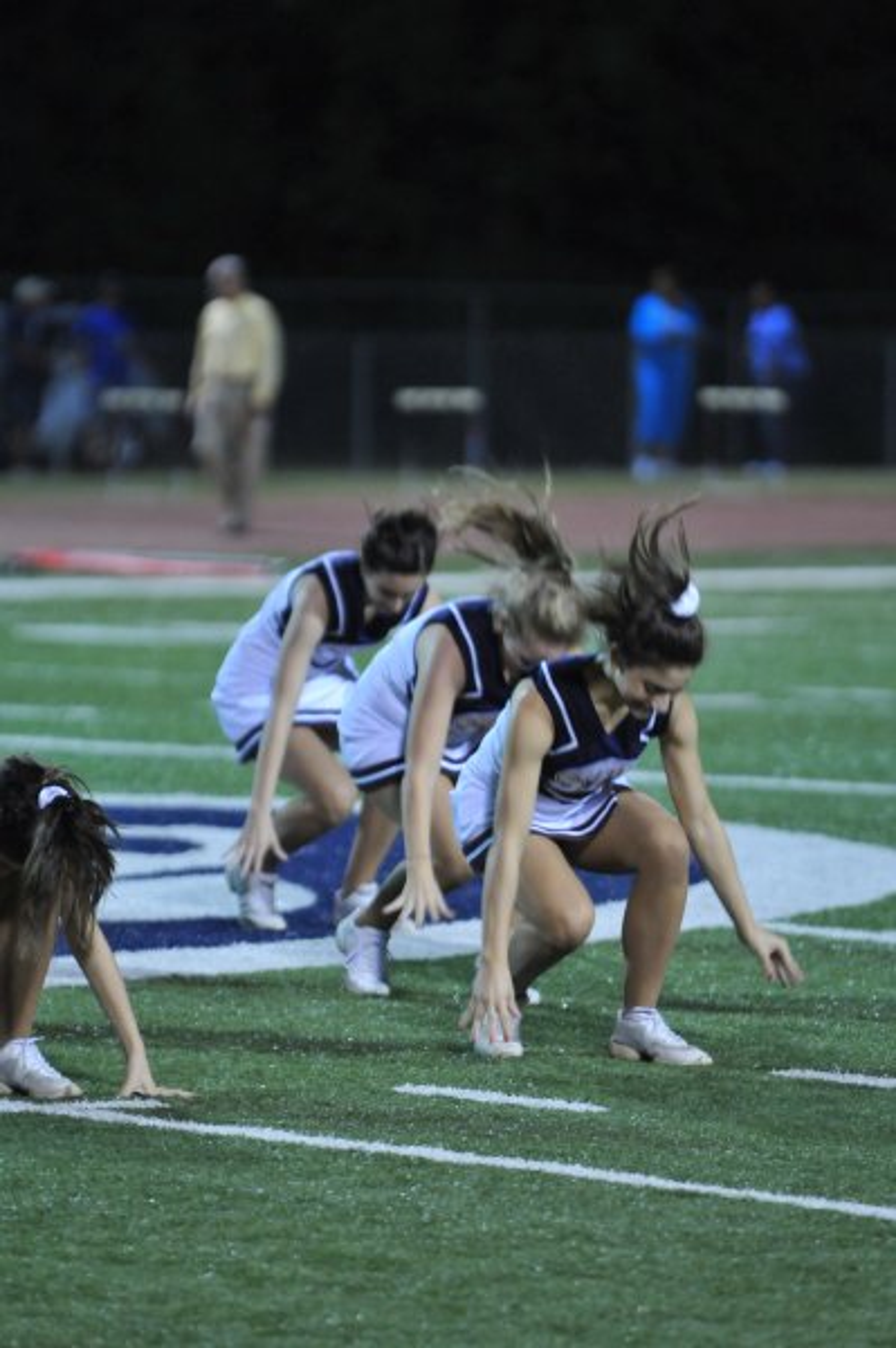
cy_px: 674
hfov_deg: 4.6
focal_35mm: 300
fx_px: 11219
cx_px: 448
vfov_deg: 6.9
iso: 1600
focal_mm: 200
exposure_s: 1/200
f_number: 2.8
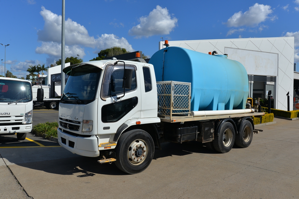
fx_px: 224
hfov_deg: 67.4
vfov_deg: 48.0
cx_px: 150
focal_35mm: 27
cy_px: 100
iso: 100
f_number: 9
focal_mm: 27
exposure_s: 1/320
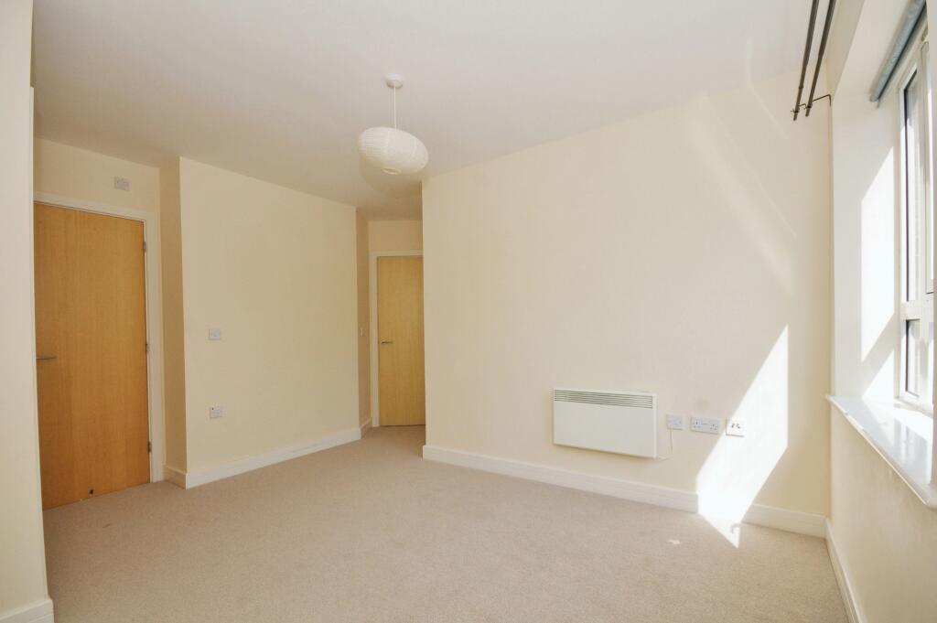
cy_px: 312
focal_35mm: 15
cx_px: 468
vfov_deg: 77.2
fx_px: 390
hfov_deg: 100.4
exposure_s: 1/250
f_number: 9
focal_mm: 10
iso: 500
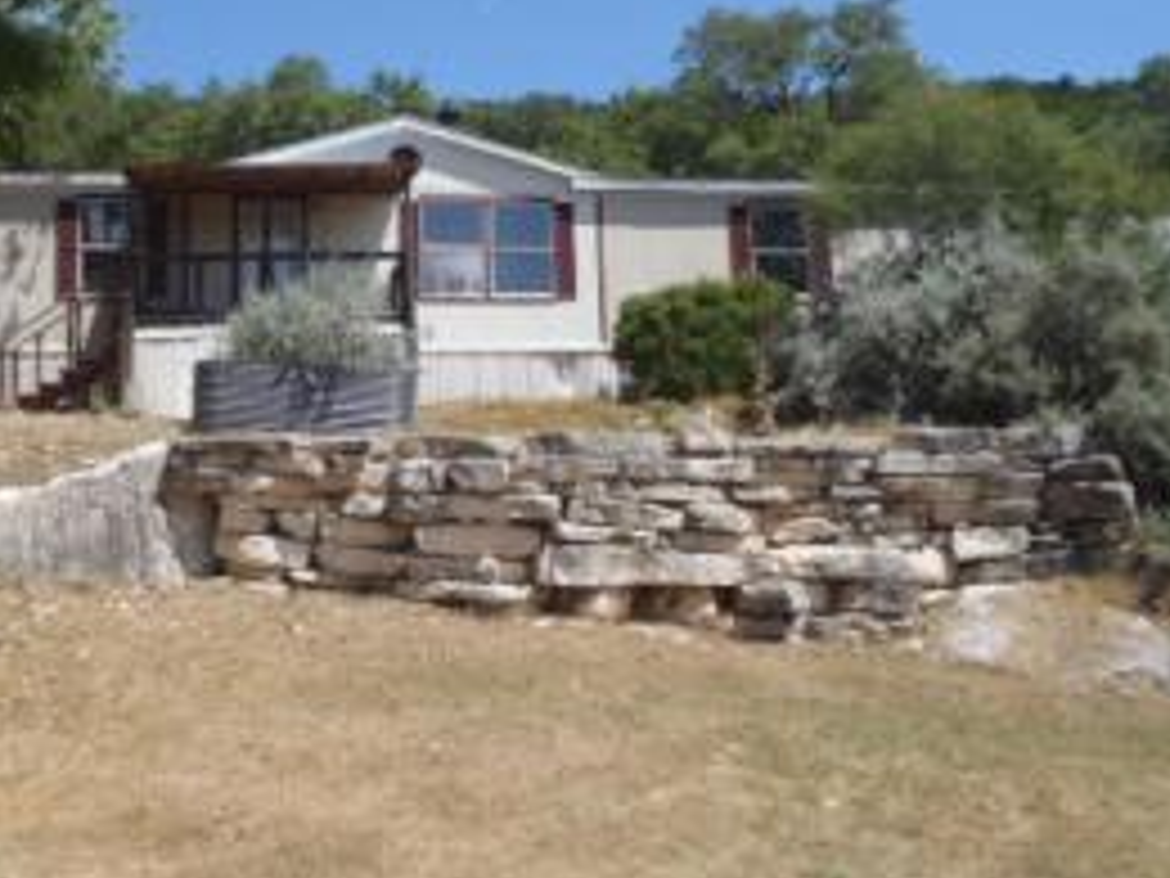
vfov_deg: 33.3
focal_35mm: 43
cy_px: 293
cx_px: 382
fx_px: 1453
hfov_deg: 43.2
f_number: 3.9
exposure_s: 1/640
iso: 80
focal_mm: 5
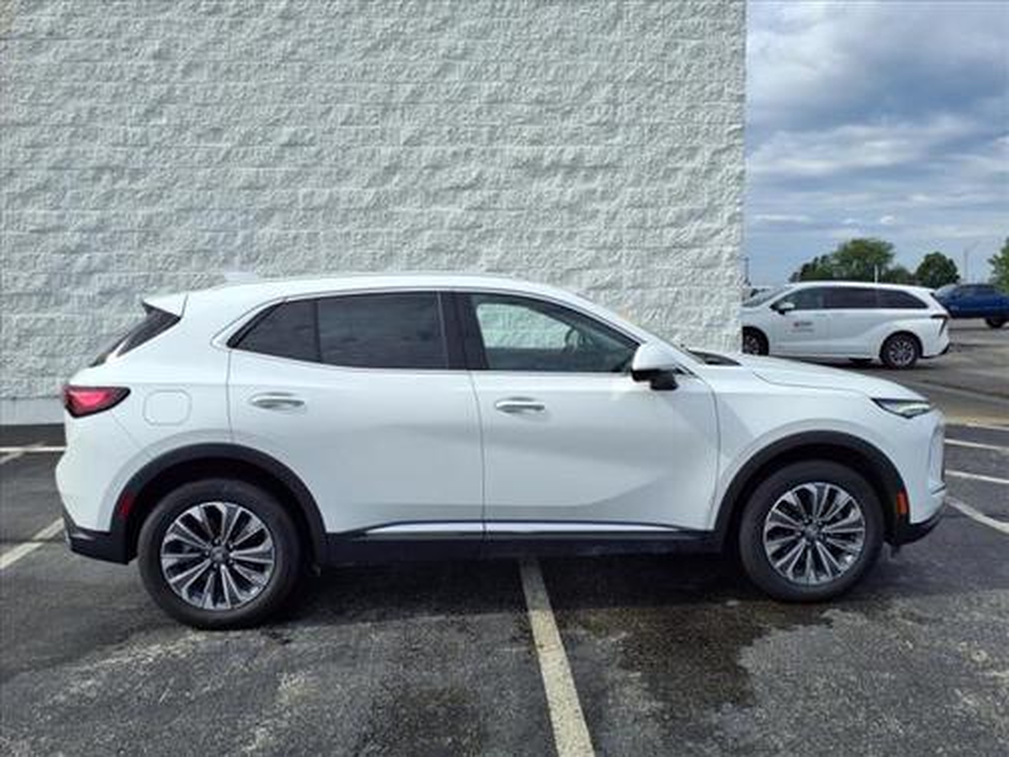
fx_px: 787
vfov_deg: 51.4
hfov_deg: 65.3
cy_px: 378
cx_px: 504
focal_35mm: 27
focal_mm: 3.58
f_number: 1.9
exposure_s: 1/2000
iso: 40
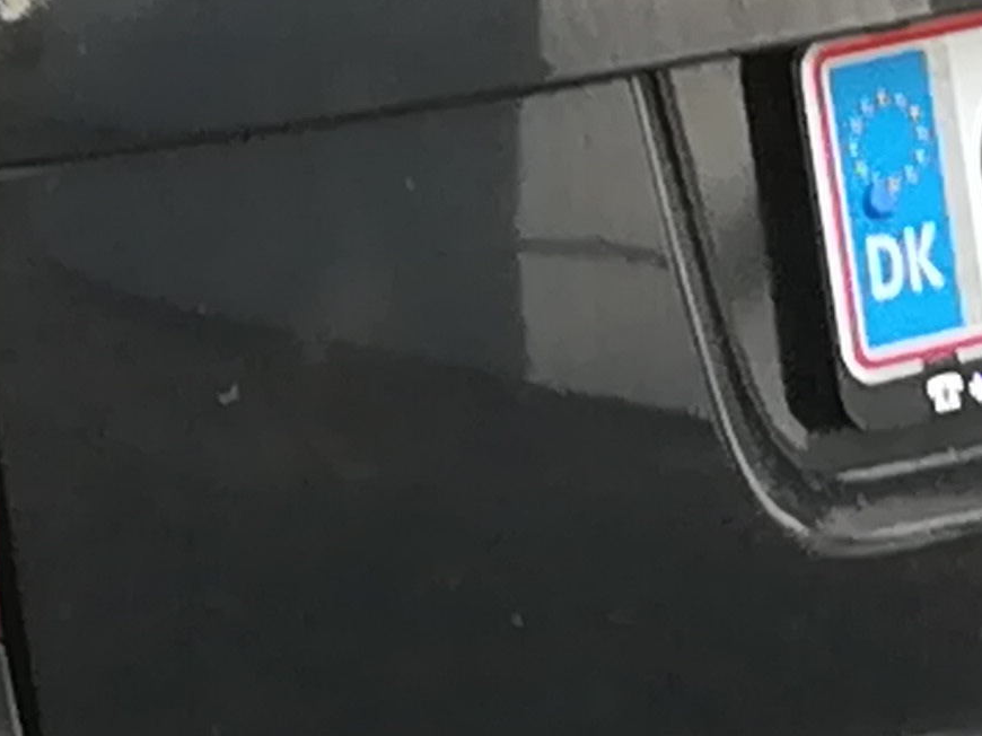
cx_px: 546
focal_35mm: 292
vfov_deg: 5.1
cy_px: 537
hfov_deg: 6.8
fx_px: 8281
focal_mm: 3.83
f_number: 2.2
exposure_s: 1/50
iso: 80
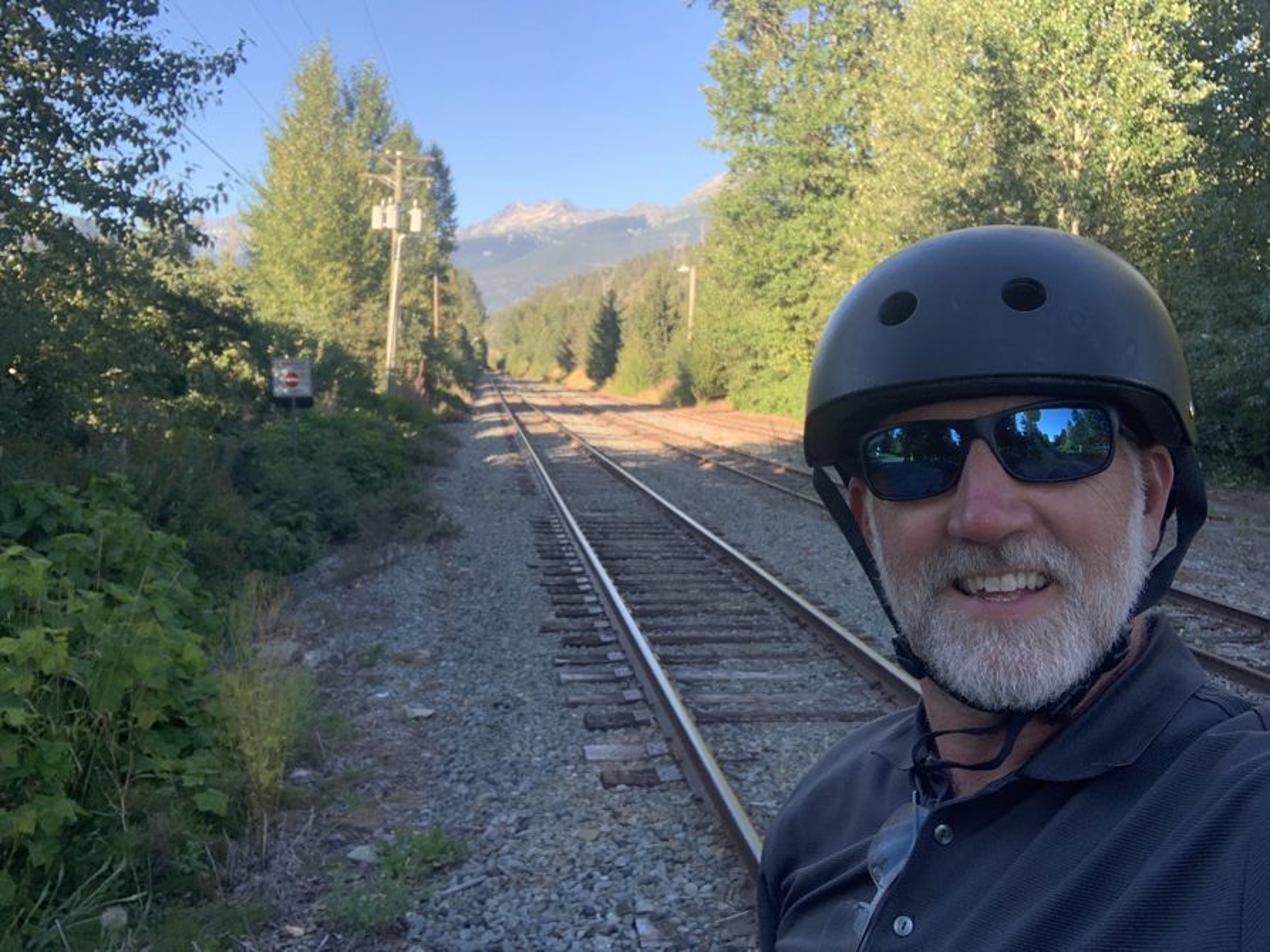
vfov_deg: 44.2
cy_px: 476
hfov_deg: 56.8
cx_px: 635
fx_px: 1174
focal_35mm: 32
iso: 16
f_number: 2.2
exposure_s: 1/286
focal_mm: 2.87
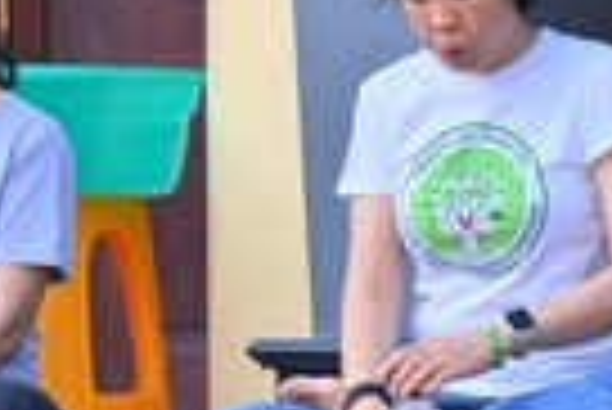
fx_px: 9751
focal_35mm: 573
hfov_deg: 3.6
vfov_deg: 2.4
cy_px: -56
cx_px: -256
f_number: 5.6
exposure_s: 1/125
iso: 200
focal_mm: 120
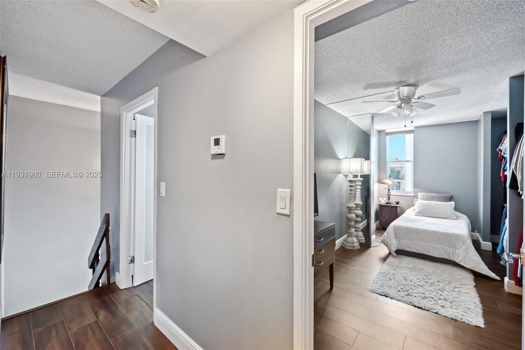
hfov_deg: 104.2
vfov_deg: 81.2
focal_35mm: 14
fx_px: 204
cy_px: 175
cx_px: 262
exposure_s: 1/13
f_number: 8
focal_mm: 14
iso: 640
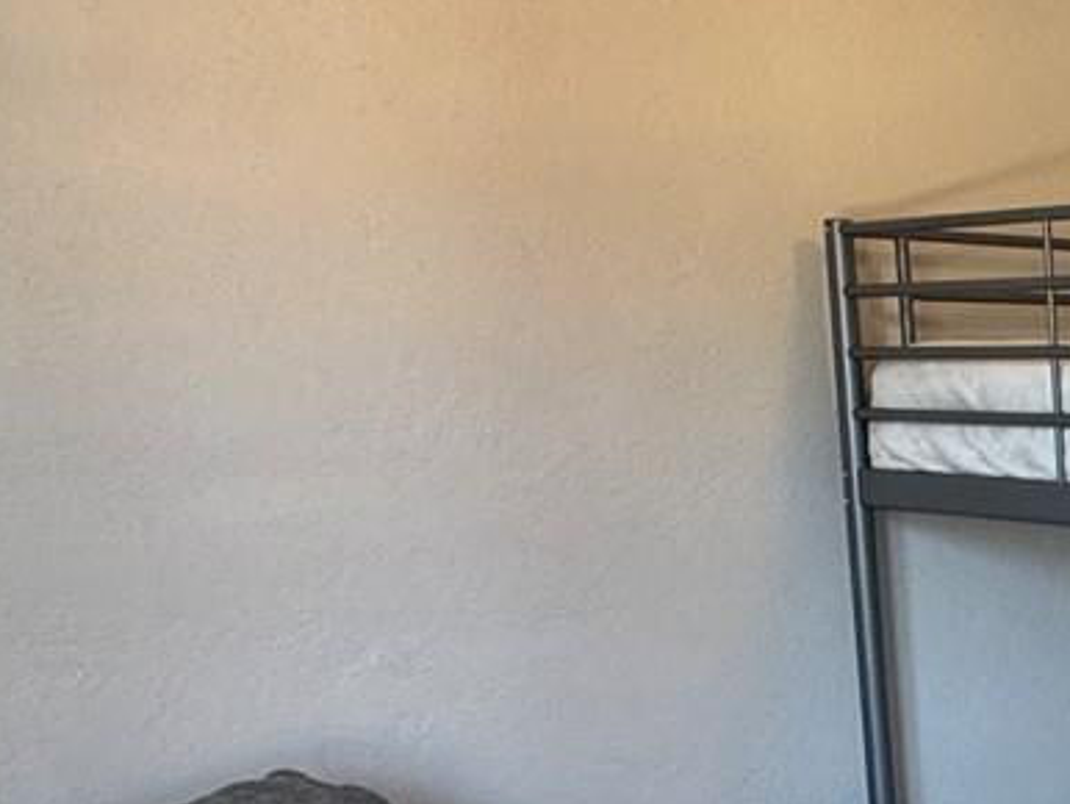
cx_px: 1652
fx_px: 1794
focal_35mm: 58
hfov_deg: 24.7
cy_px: 676
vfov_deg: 24.7
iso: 200
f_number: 2.2
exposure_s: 1/60
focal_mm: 2.22
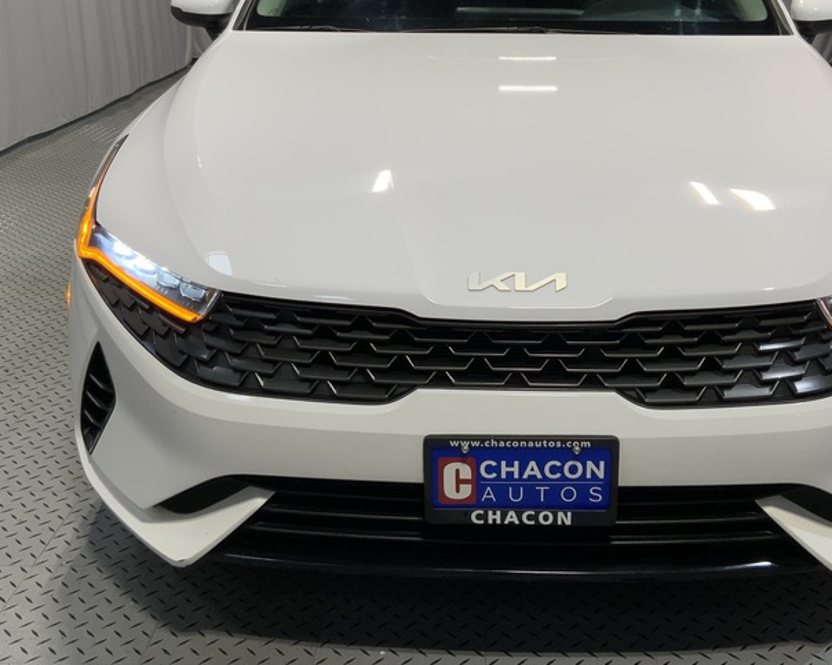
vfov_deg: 33.3
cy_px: 259
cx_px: 489
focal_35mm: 45
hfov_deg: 41.0
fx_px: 1108
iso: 40
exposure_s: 1/120
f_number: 1.8
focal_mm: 3
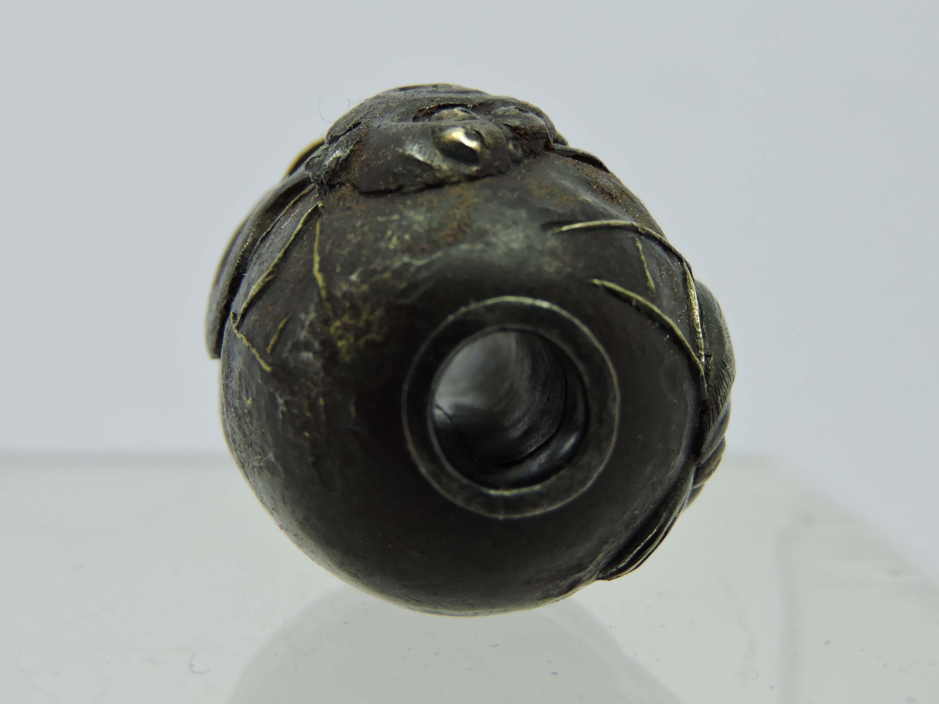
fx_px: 1817
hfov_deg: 29.0
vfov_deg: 21.9
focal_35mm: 67
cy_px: 301
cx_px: 432
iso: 125
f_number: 4
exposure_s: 1/30
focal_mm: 8.1
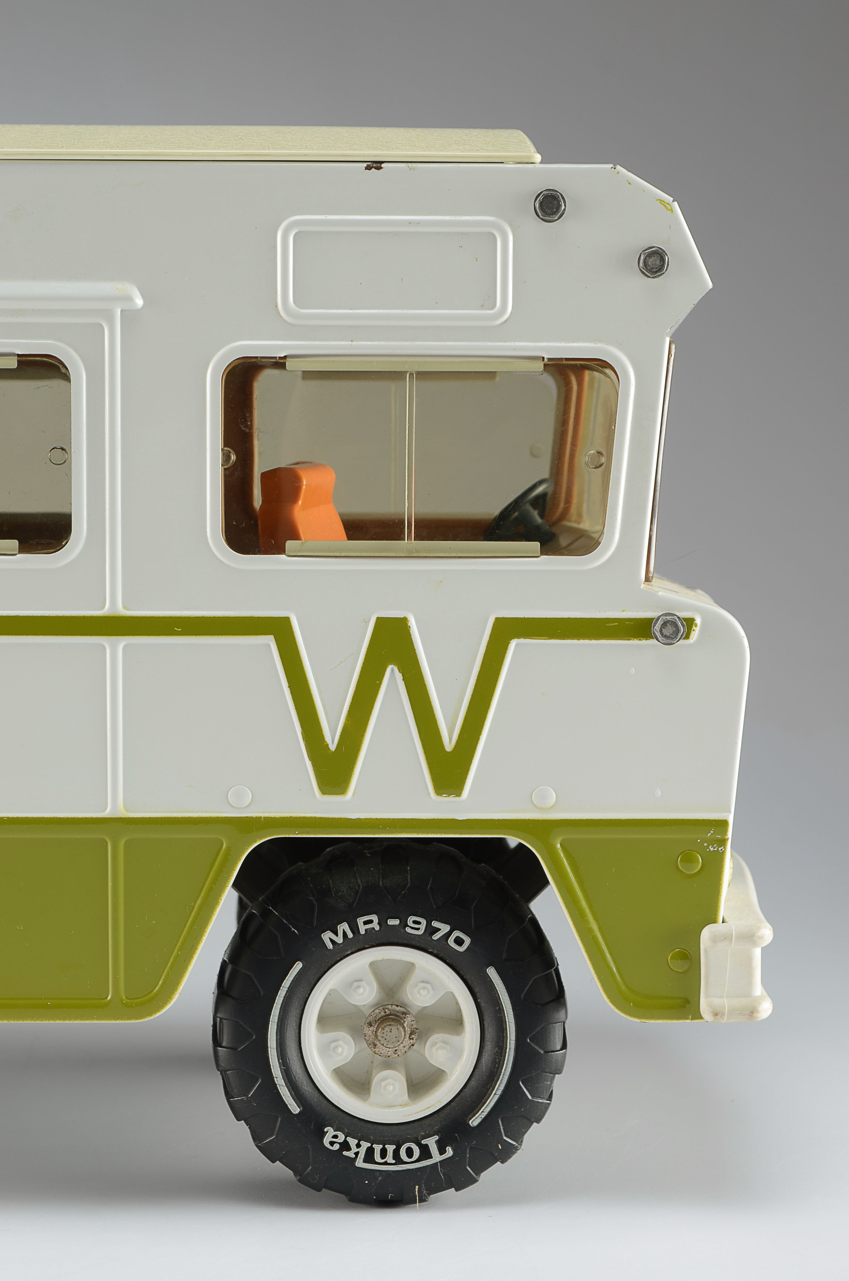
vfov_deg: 28.1
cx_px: 424
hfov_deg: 18.8
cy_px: 640
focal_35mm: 72
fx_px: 2558
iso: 100
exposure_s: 1/80
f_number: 11
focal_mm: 48
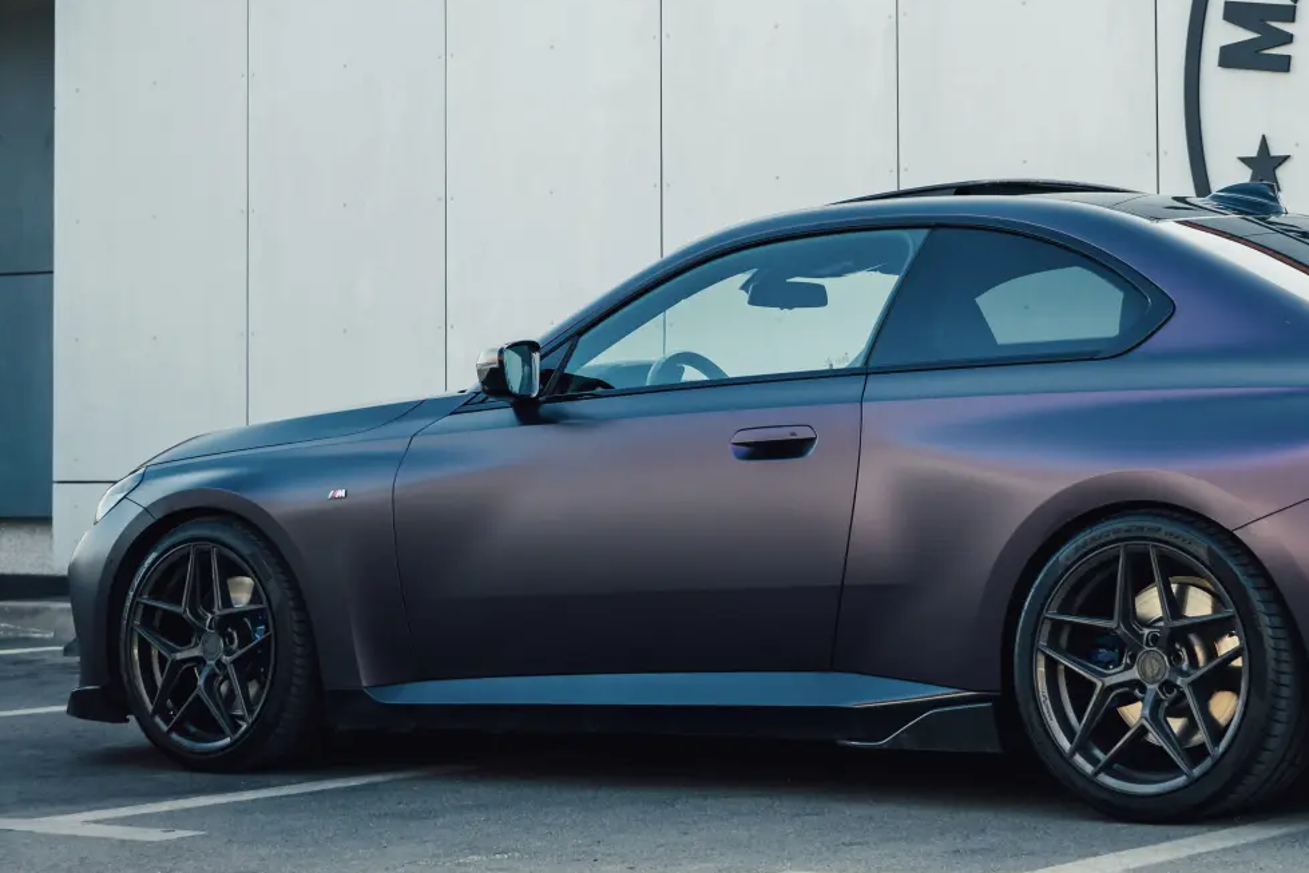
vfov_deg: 14.9
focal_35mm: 92
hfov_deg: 21.9
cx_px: 1072
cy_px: 277
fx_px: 3339
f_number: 4.5
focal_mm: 37
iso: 125
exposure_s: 1/160
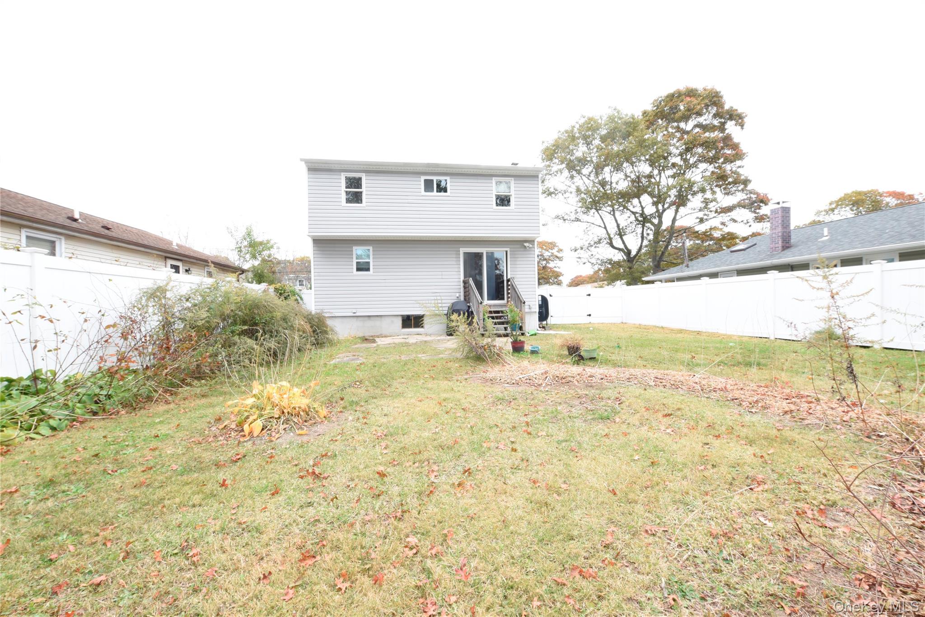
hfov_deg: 104.2
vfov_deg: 81.2
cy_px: 308
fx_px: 360
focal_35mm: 14
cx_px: 462
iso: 200
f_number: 20
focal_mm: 14
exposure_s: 1/5
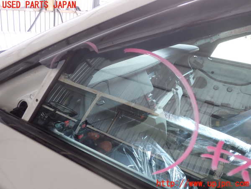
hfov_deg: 60.0
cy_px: 94
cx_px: 126
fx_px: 218
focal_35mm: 30
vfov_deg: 46.8
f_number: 2.3
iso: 125
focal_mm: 5.4
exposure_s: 1/60
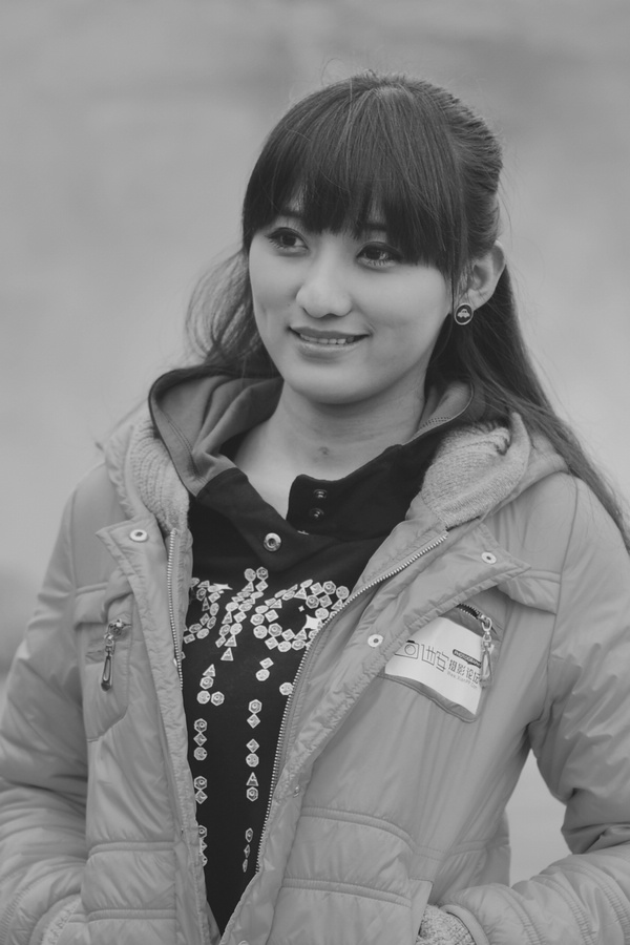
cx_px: 315
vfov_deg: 27.0
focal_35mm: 75
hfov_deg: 18.2
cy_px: 472
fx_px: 1969
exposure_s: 1/250
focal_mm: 50
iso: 200
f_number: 2.8
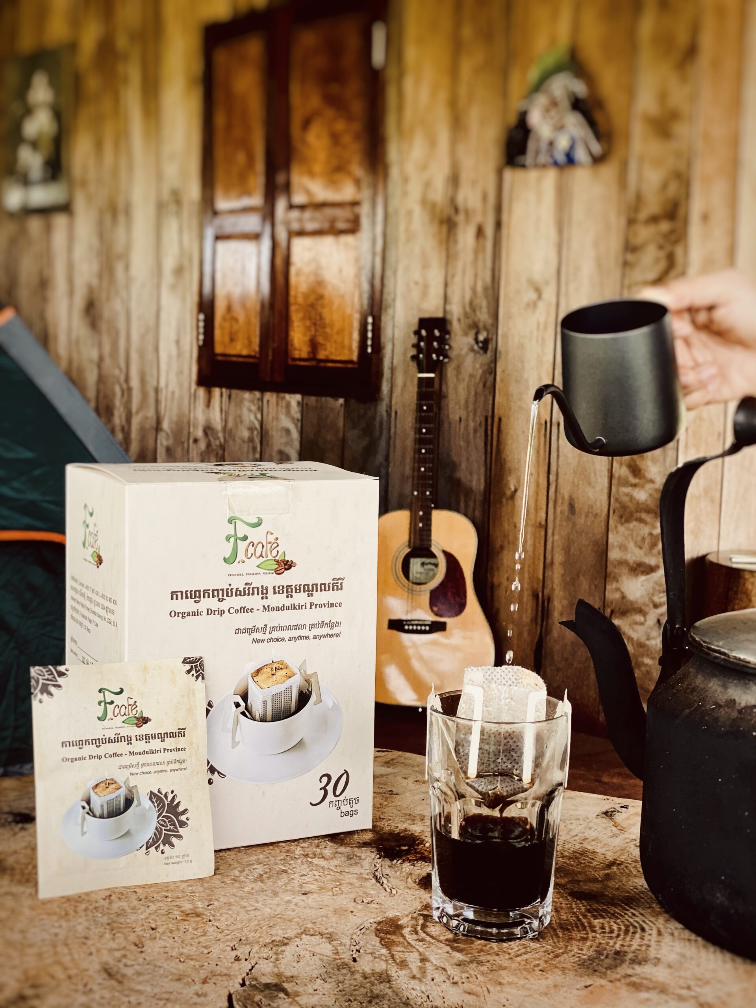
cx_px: 378
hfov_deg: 28.0
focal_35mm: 52
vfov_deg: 36.8
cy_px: 504
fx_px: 1514
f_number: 2
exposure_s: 1/122
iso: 40
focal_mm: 6
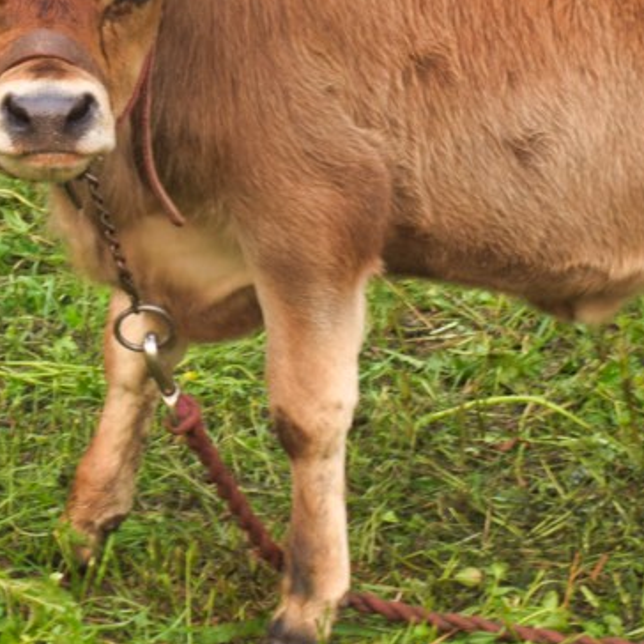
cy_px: 150
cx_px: 395
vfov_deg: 13.8
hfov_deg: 13.8
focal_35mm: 126
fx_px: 2652
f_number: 6.3
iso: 200
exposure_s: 1/50
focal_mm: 36
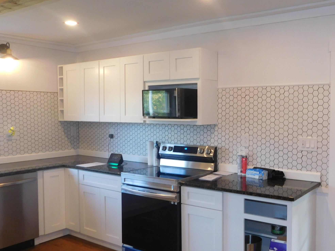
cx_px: 228
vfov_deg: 40.7
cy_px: 128
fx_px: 339
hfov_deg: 51.5
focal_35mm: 35
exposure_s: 1/30
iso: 160
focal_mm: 4
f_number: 3
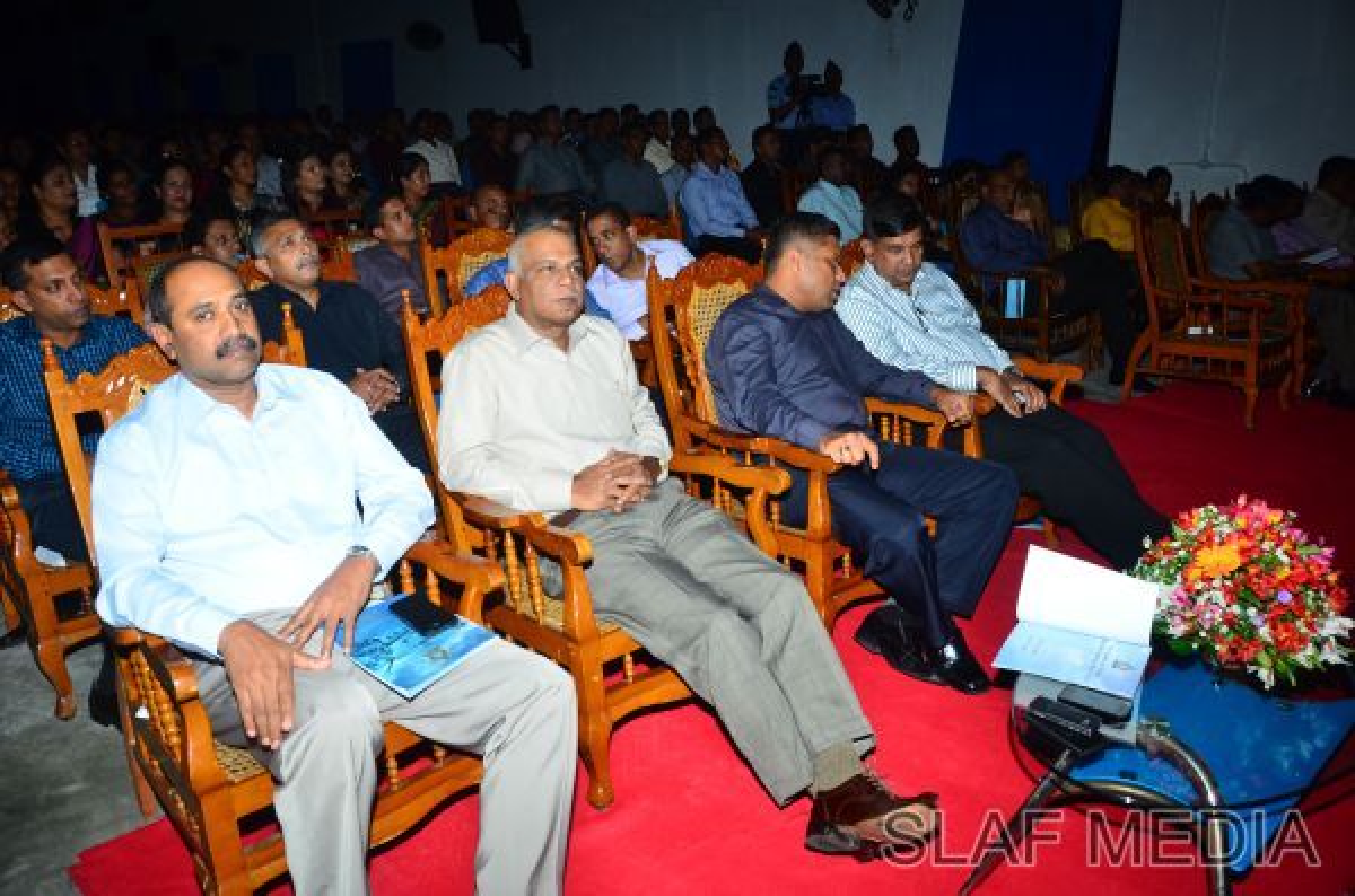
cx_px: 678
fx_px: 1014
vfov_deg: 47.7
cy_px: 448
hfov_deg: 67.5
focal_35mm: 27
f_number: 5
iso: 400
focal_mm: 18
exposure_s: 1/60
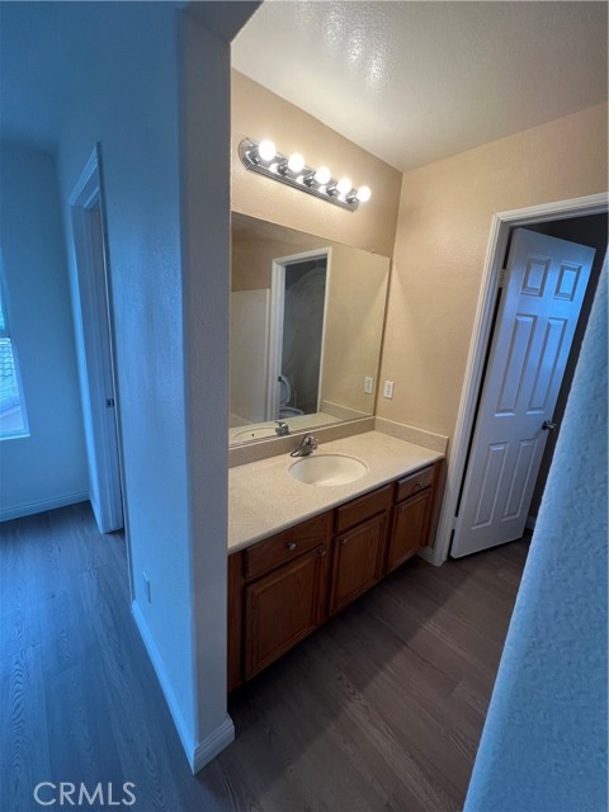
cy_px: 406
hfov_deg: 89.9
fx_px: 305
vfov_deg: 106.2
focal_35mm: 13
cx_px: 304
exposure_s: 1/120
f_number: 1.8
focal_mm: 1.57
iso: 160
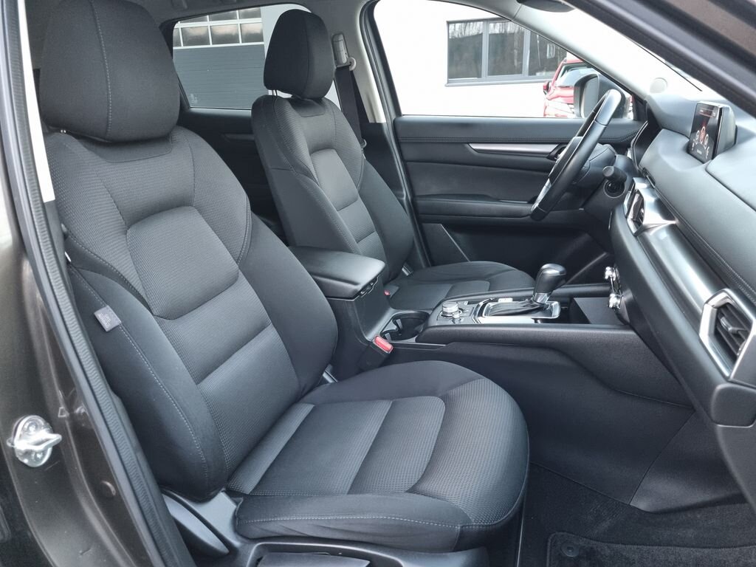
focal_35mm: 26
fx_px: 568
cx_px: 378
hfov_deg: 67.3
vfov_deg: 53.1
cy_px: 284
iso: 800
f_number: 1.8
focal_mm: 5.4
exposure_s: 1/50
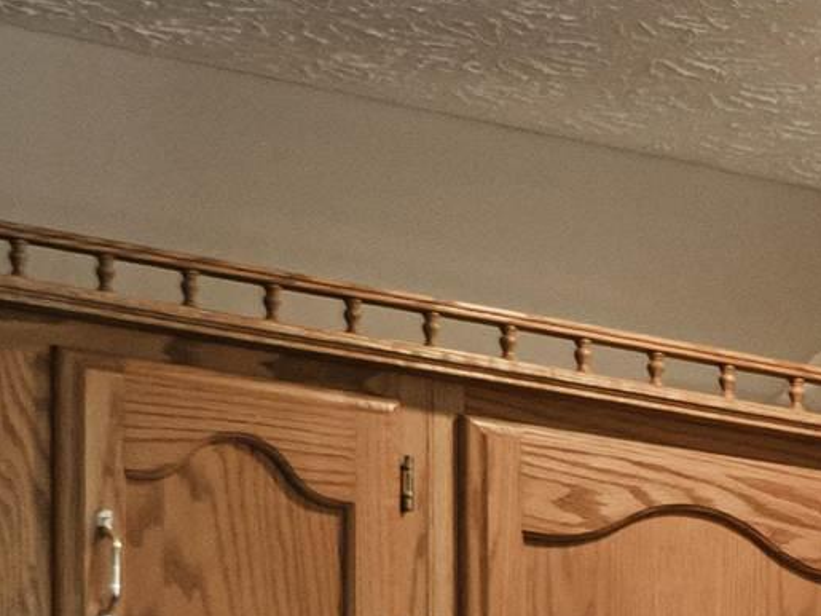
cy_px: 1475
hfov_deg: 9.1
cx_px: 1682
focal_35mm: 203
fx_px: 4814
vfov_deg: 6.9
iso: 250
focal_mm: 17
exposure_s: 1/30
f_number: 5.5
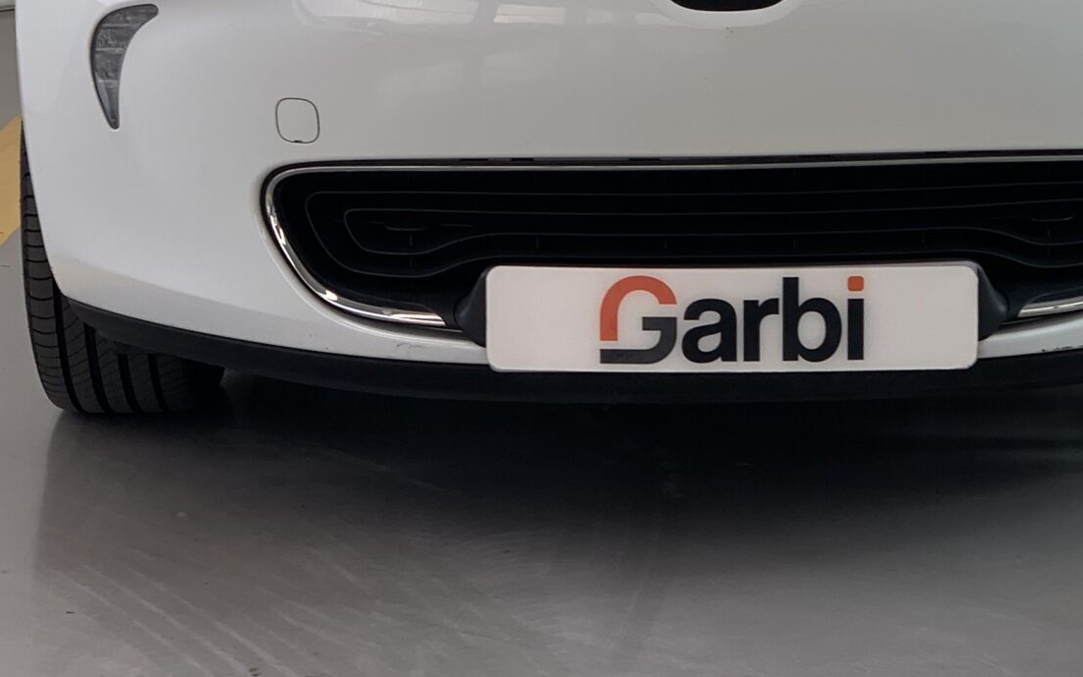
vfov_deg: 10.1
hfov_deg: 16.3
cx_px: 722
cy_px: -175
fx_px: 3778
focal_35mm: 128
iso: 16
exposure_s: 1/86
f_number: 2.4
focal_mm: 6
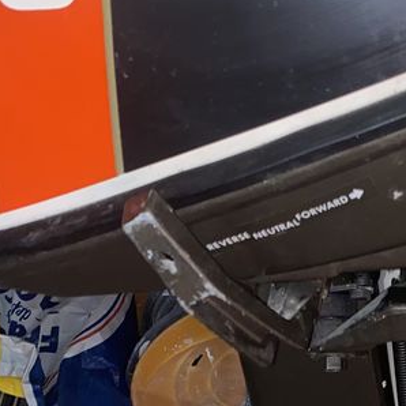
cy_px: 390
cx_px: 396
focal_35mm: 77
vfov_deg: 21.8
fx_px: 1022
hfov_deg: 21.7
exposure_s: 1/4
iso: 64
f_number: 1.8
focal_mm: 4.25
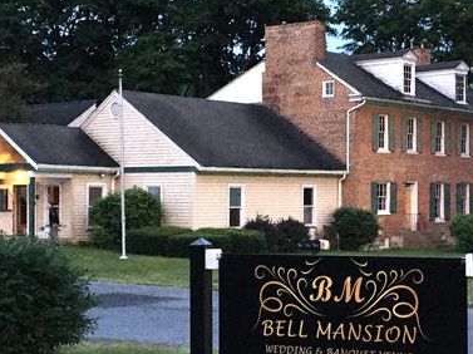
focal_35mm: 77
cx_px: 271
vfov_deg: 19.1
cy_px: 209
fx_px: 1051
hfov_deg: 25.3
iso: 200
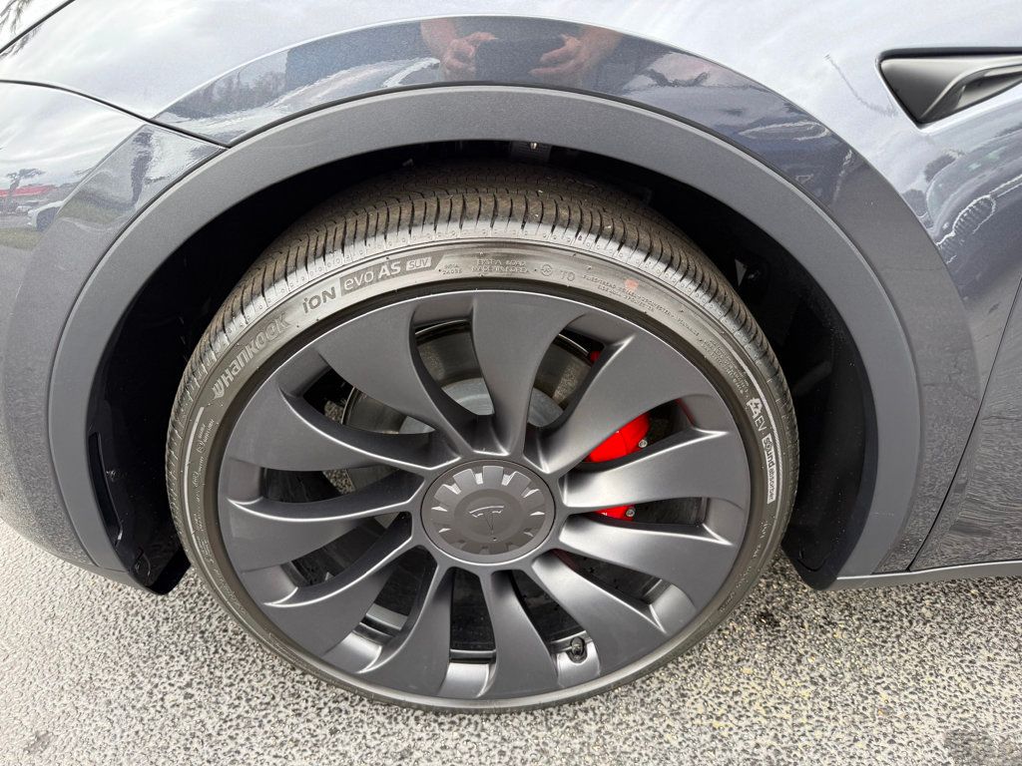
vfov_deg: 56.8
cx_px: 511
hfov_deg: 71.6
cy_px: 383
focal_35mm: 24
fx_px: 709
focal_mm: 6.76
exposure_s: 1/299
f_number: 1.78
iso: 100
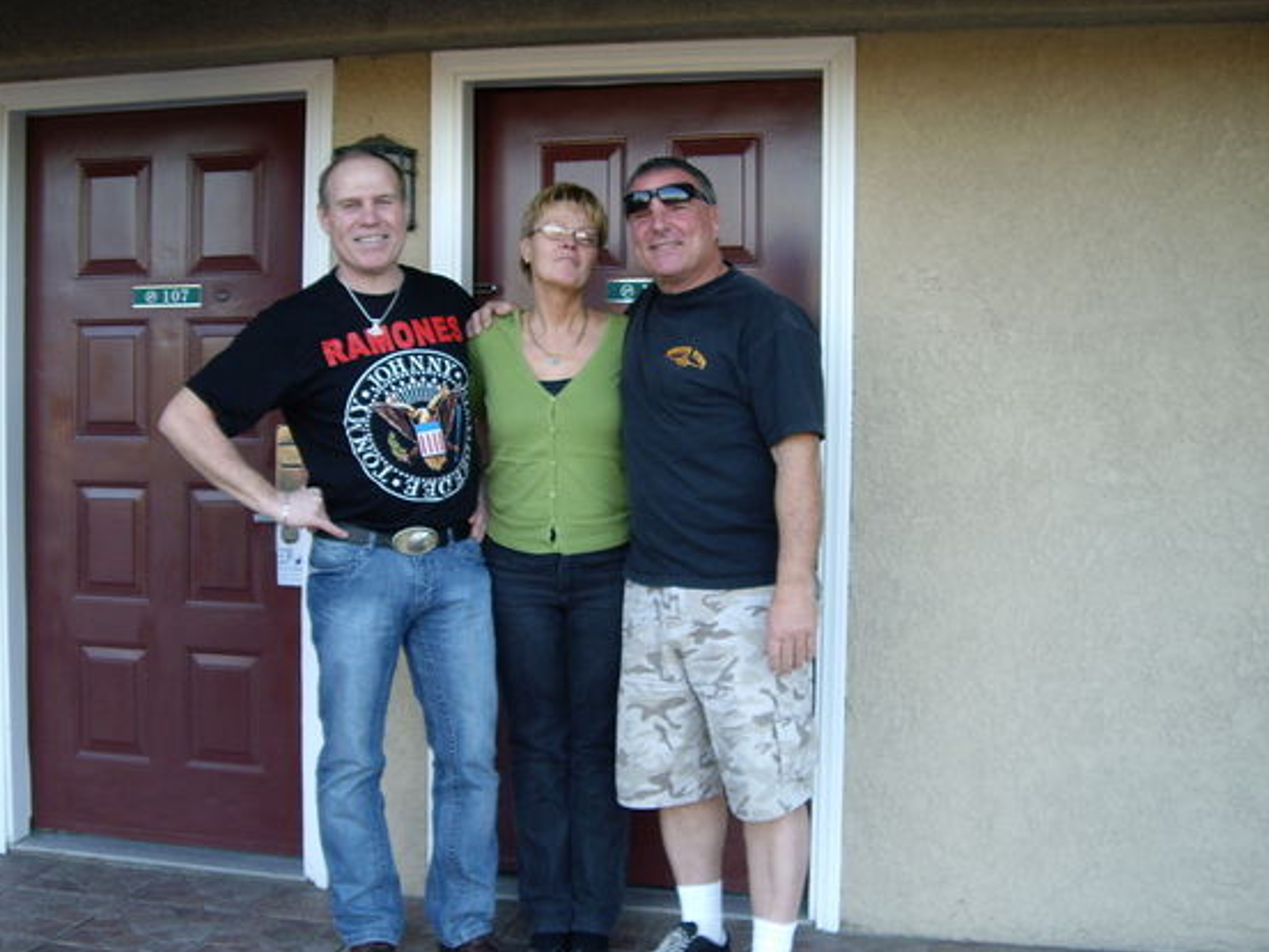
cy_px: 498
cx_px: 571
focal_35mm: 44
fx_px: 1613
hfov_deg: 42.9
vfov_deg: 32.9
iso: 100
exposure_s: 1/100
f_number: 2.7
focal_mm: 6.2
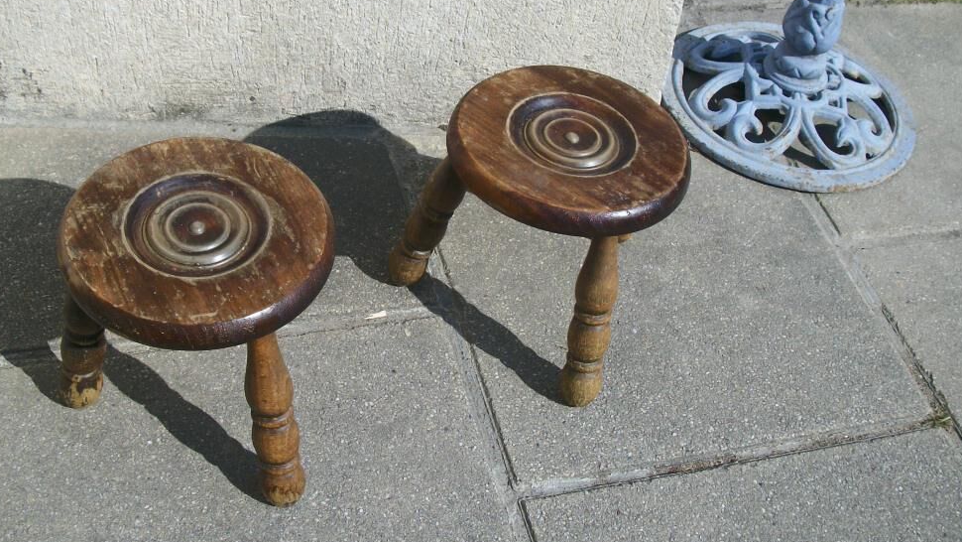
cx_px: 436
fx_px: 1174
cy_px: 239
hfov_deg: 44.5
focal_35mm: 46
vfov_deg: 26.0
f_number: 8.8
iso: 80
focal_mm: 5.7
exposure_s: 1/250
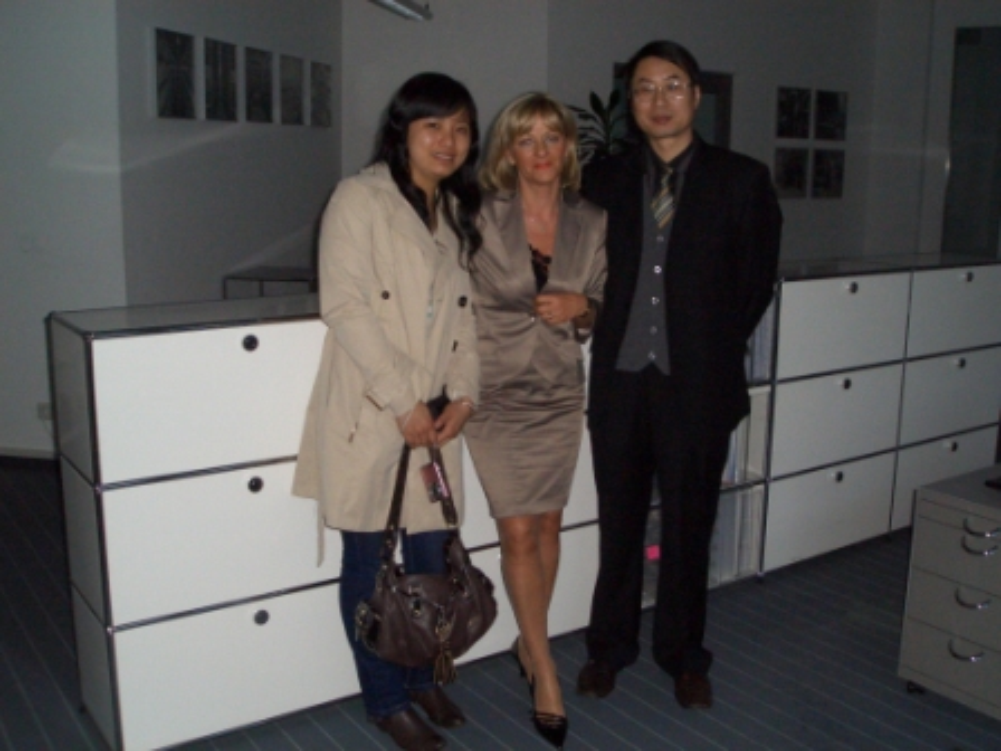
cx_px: 500
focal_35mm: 36
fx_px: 1041
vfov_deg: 39.7
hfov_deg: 51.4
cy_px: 376
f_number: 4
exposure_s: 1/40
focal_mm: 4.8
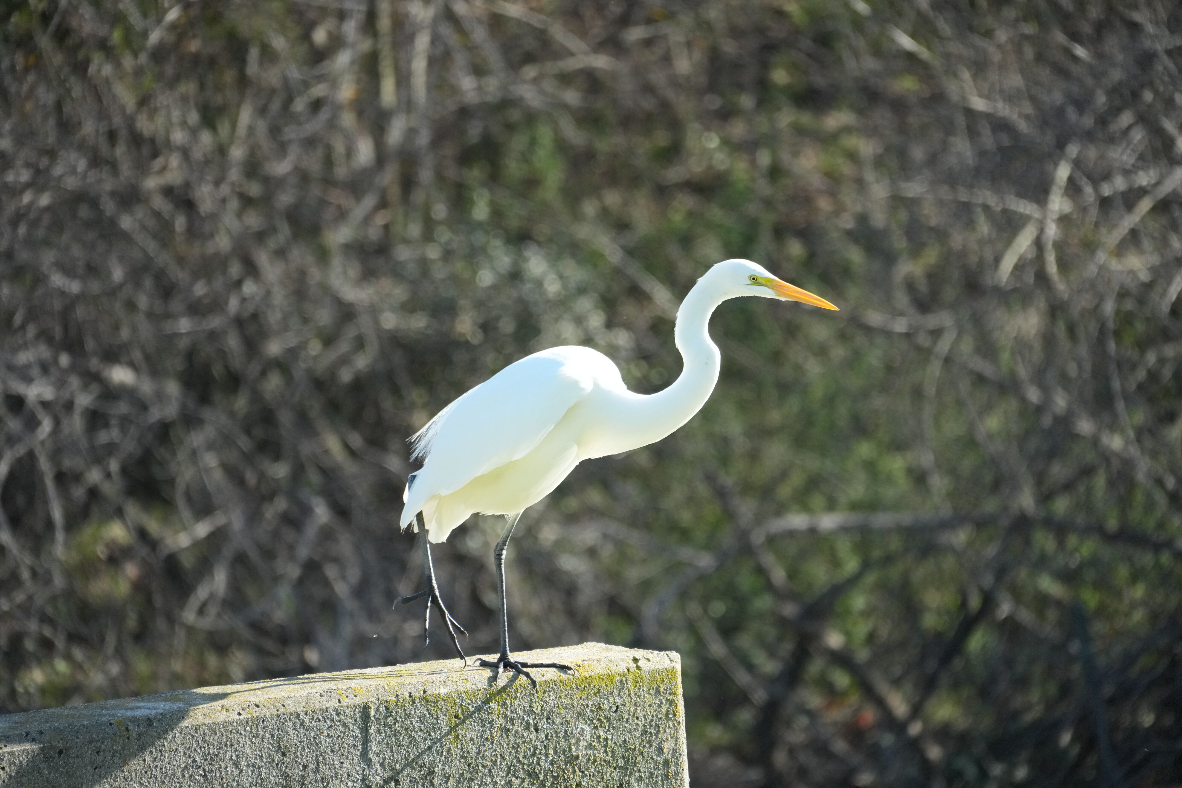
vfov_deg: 5.0
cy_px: 394
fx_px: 8963
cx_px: 591
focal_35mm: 273
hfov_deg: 7.5
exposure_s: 1/2000
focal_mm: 273
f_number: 7.1
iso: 3200
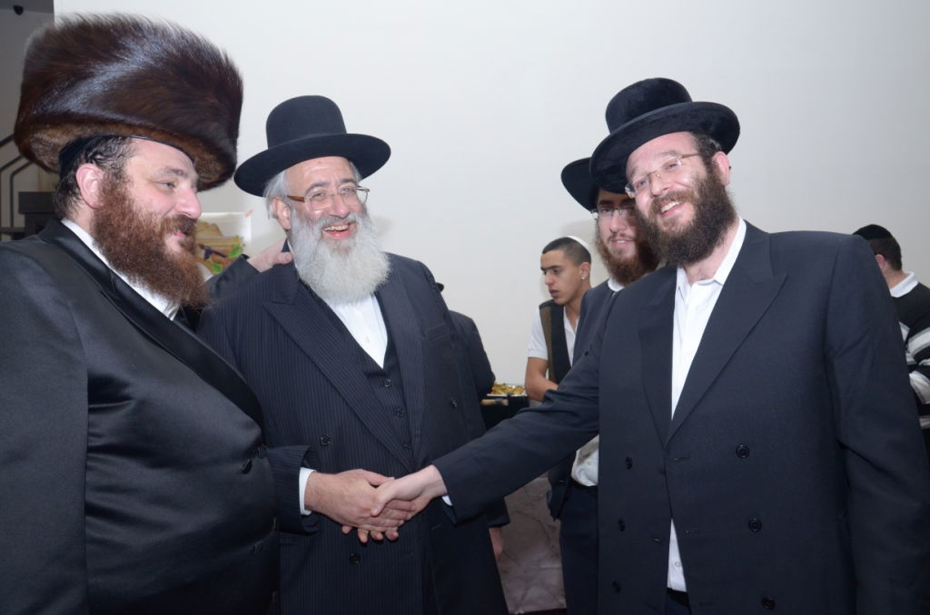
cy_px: 308
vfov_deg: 39.8
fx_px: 851
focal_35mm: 33
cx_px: 465
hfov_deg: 57.3
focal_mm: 22
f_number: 5.6
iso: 800
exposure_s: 1/160
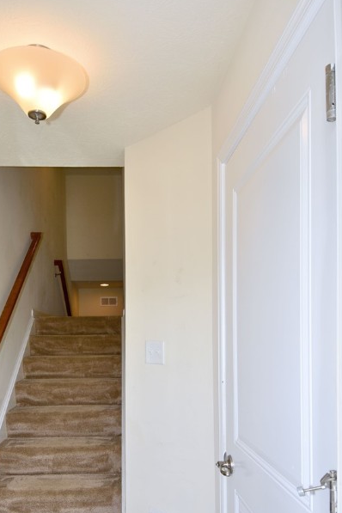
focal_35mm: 27
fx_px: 385
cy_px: 324
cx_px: 131
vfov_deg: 66.3
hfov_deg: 47.6
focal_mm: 14
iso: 100
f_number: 5.6
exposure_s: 1/125
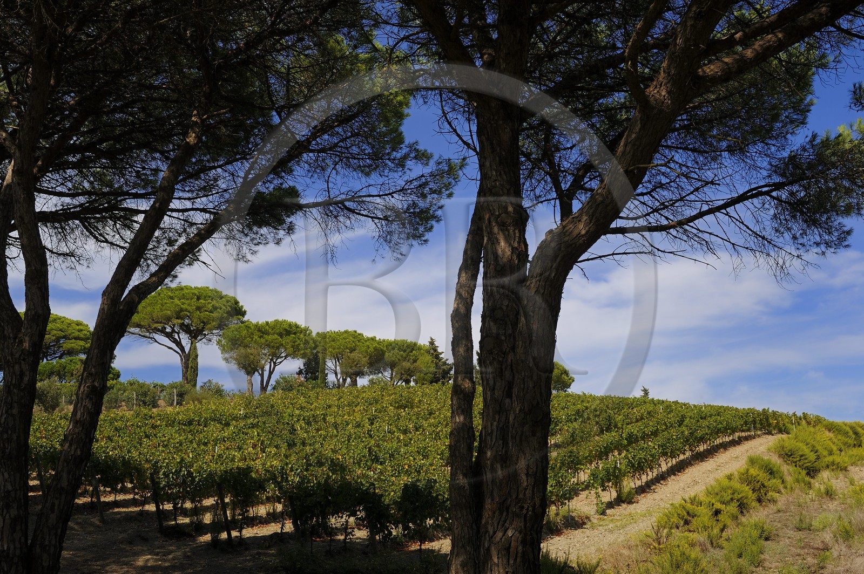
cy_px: 287
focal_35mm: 38
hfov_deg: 50.7
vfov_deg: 35.0
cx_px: 432
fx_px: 911
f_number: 13
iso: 200
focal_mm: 38
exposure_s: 1/160
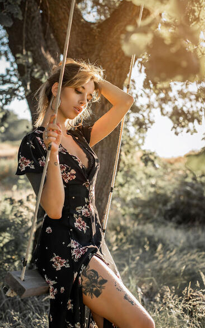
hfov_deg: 24.9
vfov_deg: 38.9
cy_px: 167
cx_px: 94
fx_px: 464
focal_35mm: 52
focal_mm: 50
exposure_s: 1/320
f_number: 2.8
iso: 125
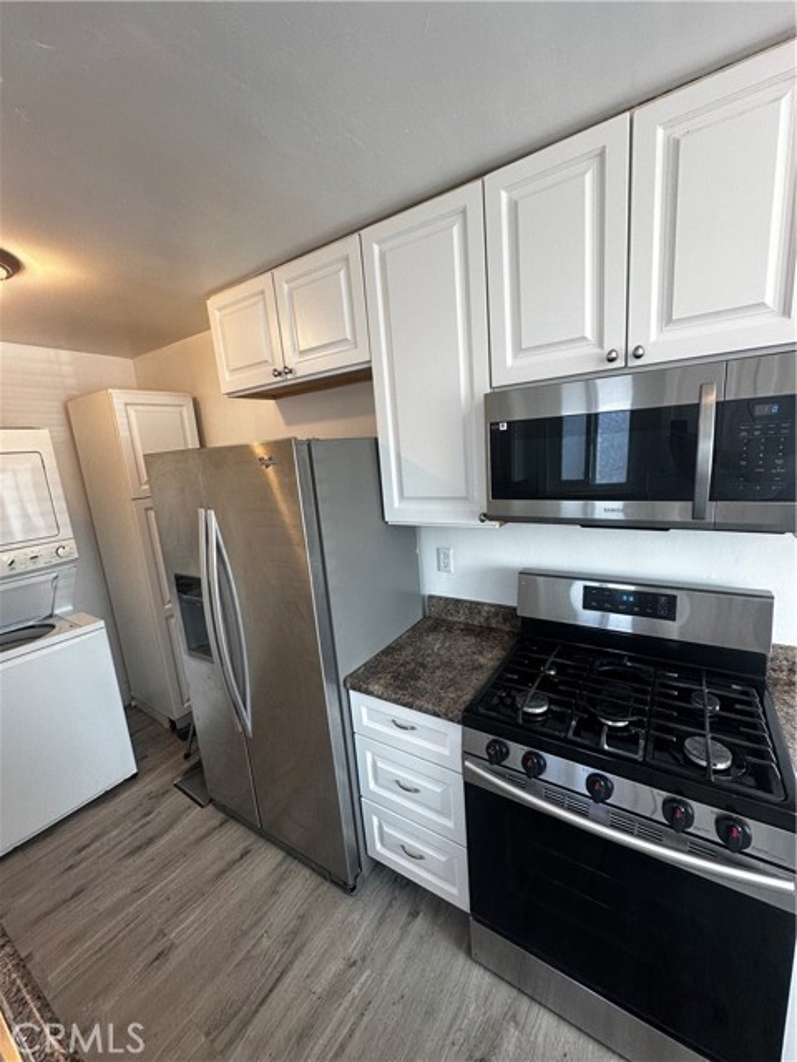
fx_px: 430
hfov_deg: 85.7
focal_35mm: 14
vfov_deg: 102.1
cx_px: 398
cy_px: 531
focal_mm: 2.22
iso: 125
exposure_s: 1/120
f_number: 2.2
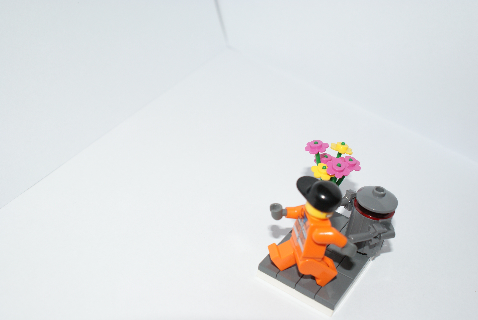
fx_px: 598
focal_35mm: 45
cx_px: 239
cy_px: 160
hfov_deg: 43.6
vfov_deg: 29.9
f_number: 6.3
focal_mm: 30
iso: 400
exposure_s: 1/60
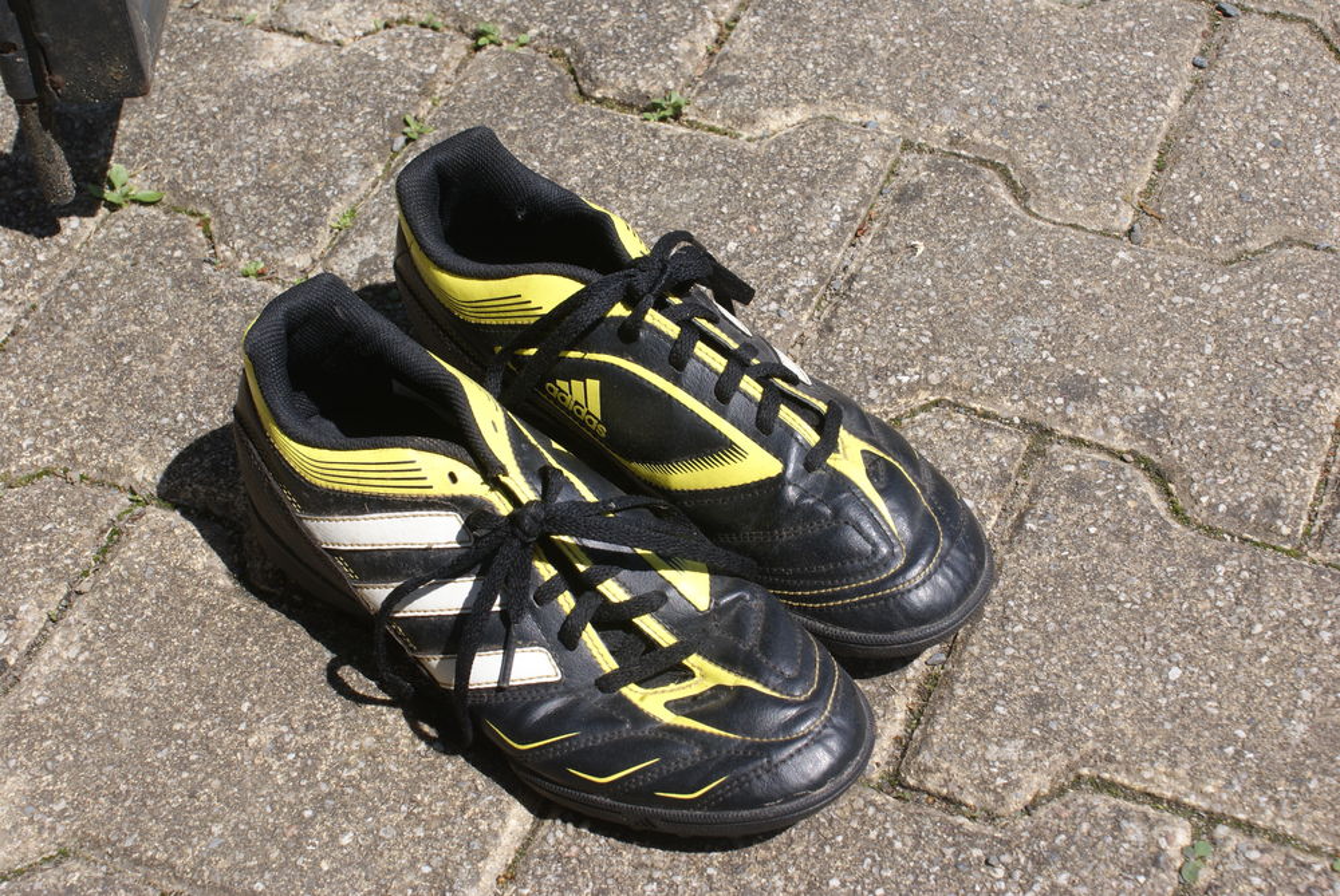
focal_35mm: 60
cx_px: 670
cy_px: 448
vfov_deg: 22.7
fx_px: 2236
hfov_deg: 33.4
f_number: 13
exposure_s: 1/125
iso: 100
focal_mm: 40
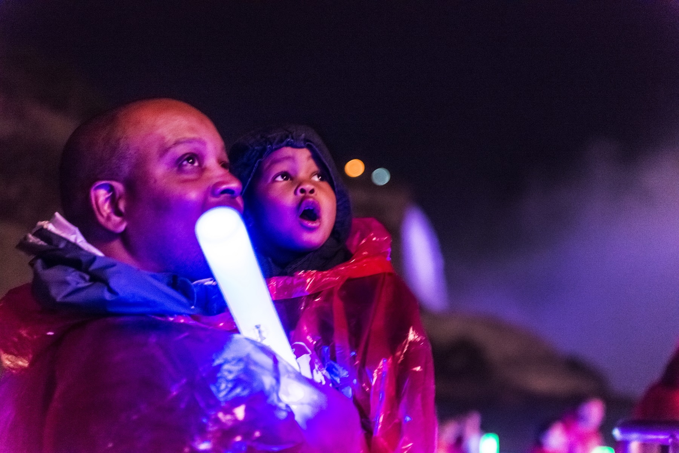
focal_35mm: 66
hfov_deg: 30.5
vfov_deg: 20.6
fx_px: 1245
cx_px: 340
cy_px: 226
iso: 5000
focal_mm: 66
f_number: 2.8
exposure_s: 1/25
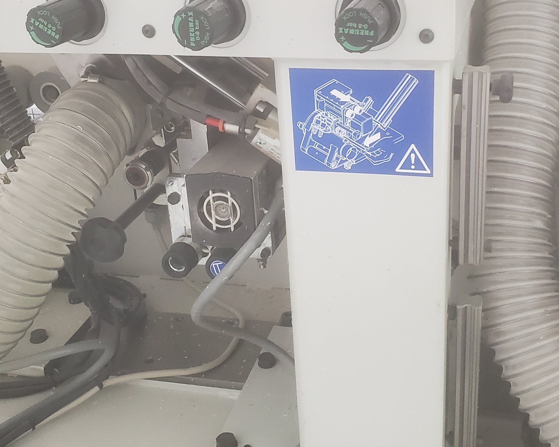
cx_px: 332
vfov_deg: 32.7
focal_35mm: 46
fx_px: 761
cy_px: 183
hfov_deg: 40.2
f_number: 2.4
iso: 500
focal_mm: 4.3
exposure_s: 1/40
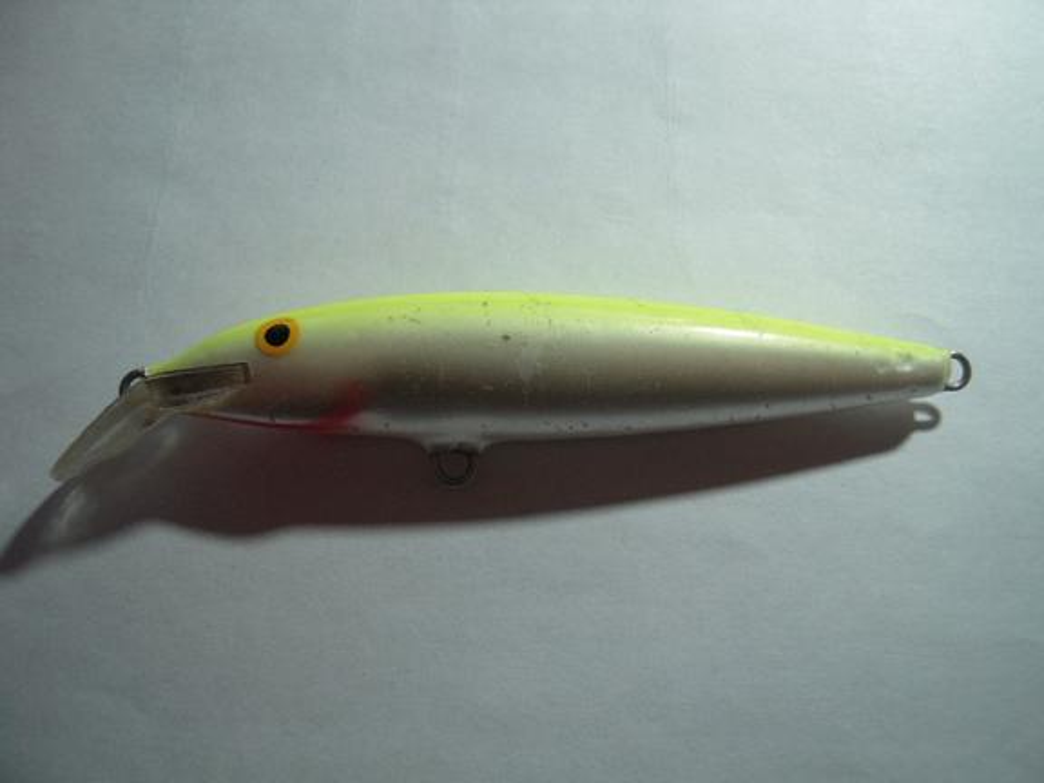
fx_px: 844
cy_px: 392
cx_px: 522
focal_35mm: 28
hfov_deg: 63.4
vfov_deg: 49.7
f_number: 2.7
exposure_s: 1/30
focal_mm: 5
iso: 250
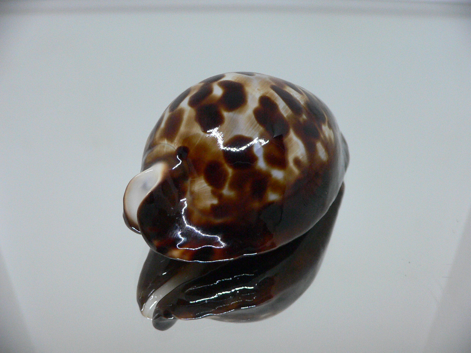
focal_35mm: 35
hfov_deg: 52.6
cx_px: 236
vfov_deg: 40.7
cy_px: 176
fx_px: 476
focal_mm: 4.6
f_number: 2.8
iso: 200
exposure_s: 1/50
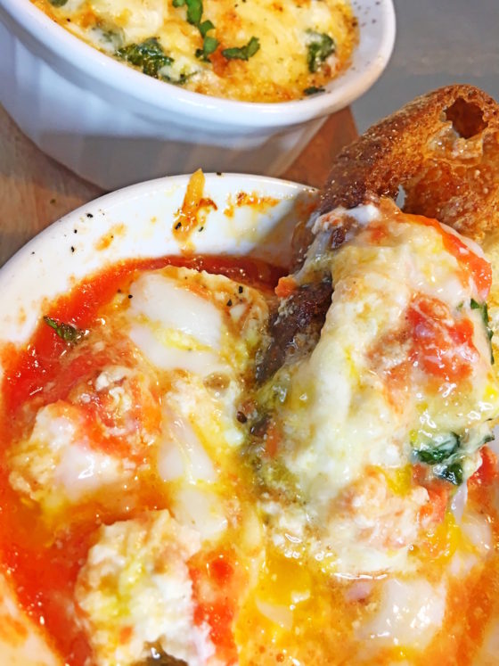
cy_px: 333
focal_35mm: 29
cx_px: 250
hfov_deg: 48.2
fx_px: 558
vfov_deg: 61.7
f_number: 2.2
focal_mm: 4.15
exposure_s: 1/30
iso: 32
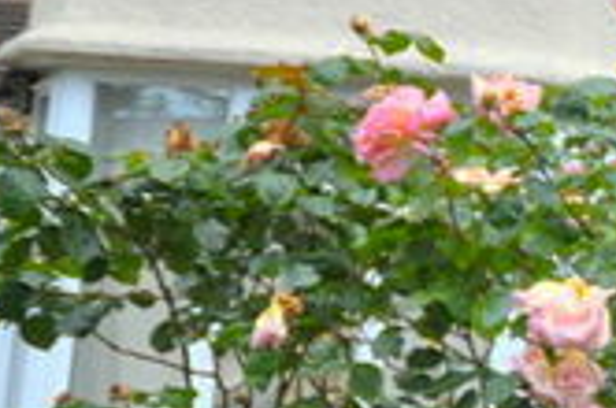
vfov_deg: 17.9
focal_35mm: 76
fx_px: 1298
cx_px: 1251
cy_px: 191
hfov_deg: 17.9
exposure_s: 1/1000
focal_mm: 12
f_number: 6.3
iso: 800
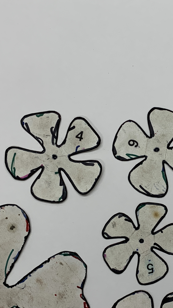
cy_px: 187
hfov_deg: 20.8
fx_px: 457
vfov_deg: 37.1
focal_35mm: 56
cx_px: 172
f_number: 1.8
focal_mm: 4.25
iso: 50
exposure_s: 1/100
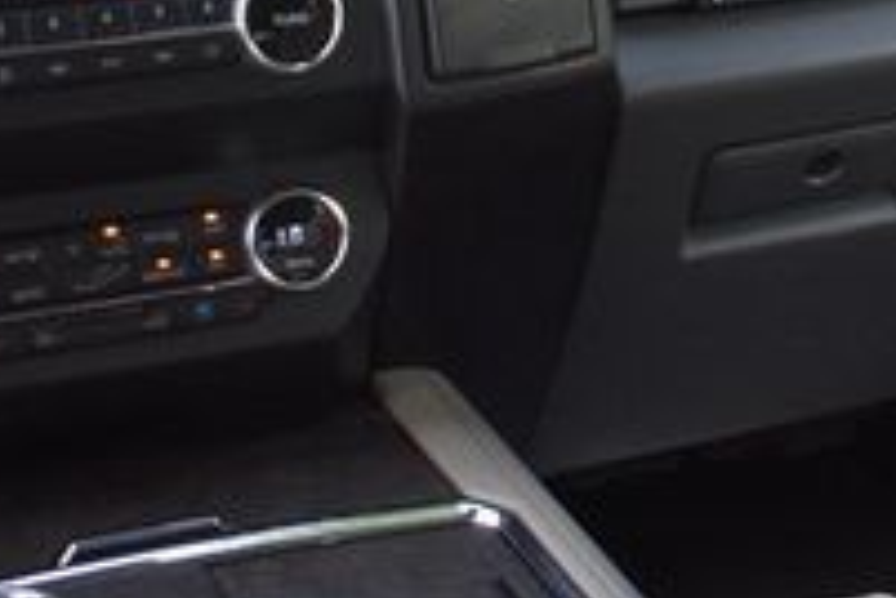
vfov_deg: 12.9
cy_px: 56
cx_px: 1070
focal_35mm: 105
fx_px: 2613
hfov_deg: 18.5
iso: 800
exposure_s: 1/200
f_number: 3.8
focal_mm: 22
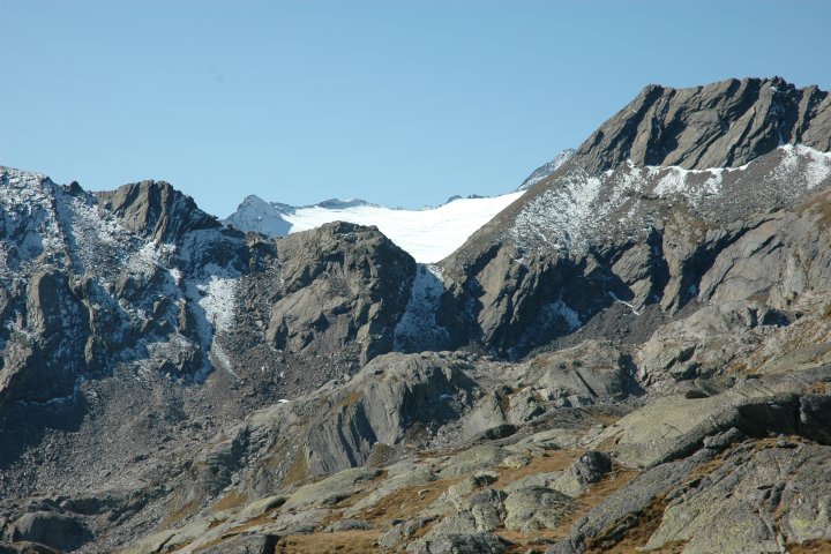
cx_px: 416
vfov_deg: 13.0
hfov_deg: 19.5
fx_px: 2424
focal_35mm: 105
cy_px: 277
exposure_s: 1/400
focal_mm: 70
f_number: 10
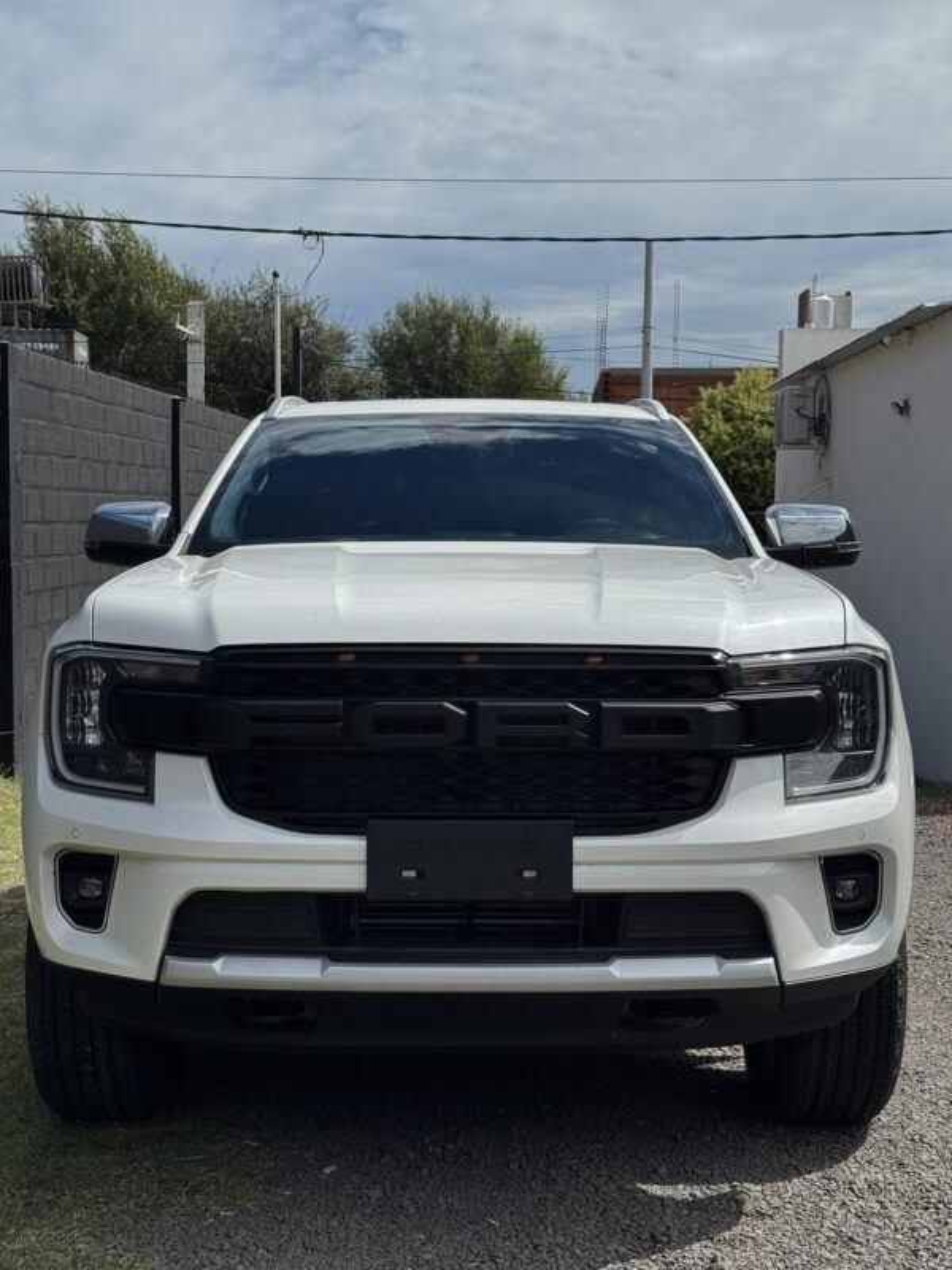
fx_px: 1760
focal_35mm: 48
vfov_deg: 39.7
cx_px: 476
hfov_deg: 30.3
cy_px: 635
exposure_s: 1/10526
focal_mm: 6.76
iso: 80
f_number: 1.78
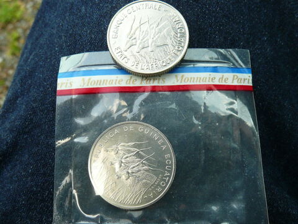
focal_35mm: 38
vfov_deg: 37.7
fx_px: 327
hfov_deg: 49.0
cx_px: 149
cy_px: 112
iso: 100
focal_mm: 5.2
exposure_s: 1/60
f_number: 3.5
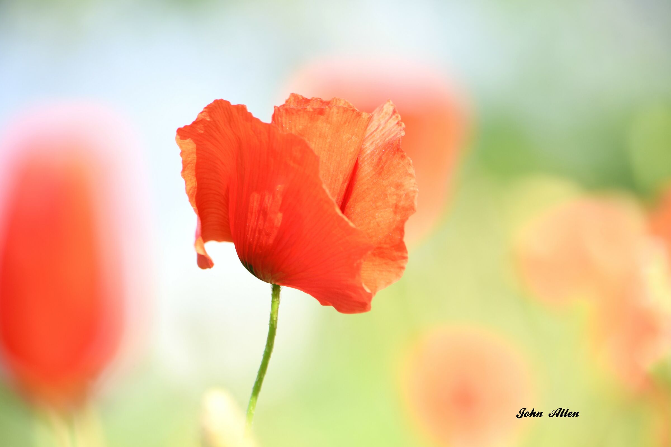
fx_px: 5032
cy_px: 224
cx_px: 336
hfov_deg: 7.6
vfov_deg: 5.1
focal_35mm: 270
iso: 100
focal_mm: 180
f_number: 7.1
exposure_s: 1/125
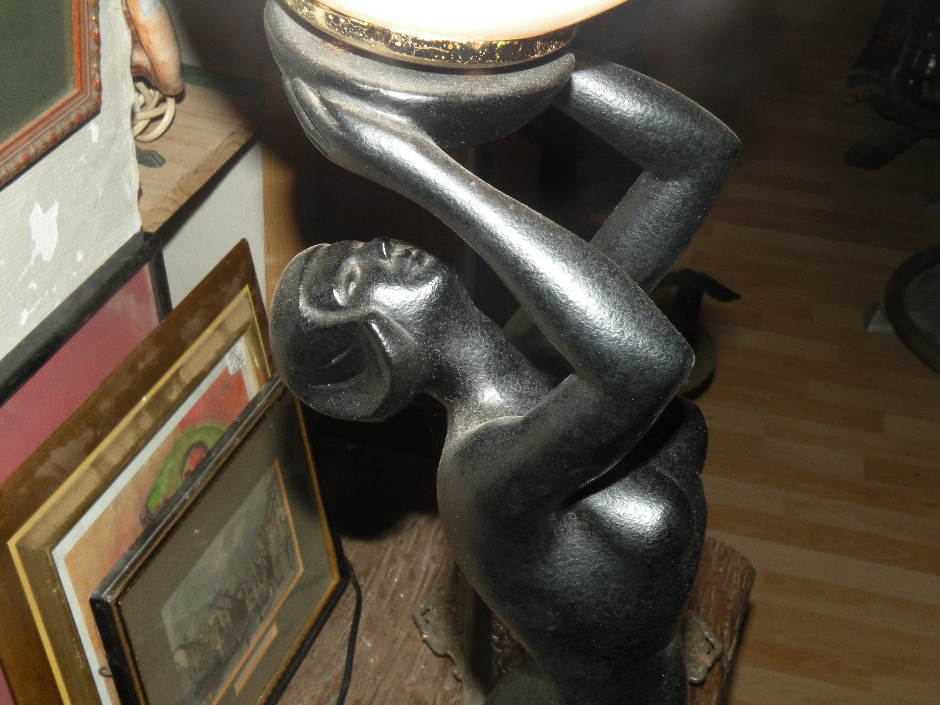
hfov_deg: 34.3
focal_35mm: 56
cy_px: 352
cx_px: 470
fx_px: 1521
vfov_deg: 26.1
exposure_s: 1/60
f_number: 8
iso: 115
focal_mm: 9.8
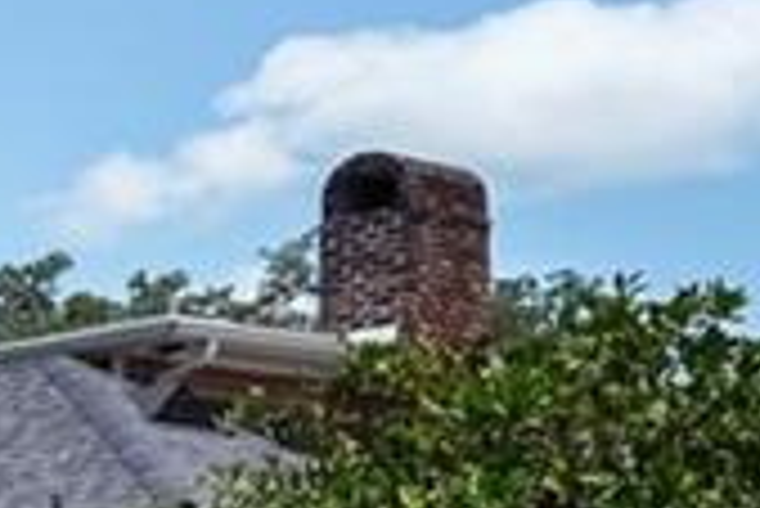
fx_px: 2176
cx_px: -1462
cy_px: 823
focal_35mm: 103
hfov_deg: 11.7
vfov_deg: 12.5
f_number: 11
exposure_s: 1/1250
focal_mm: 17
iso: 800
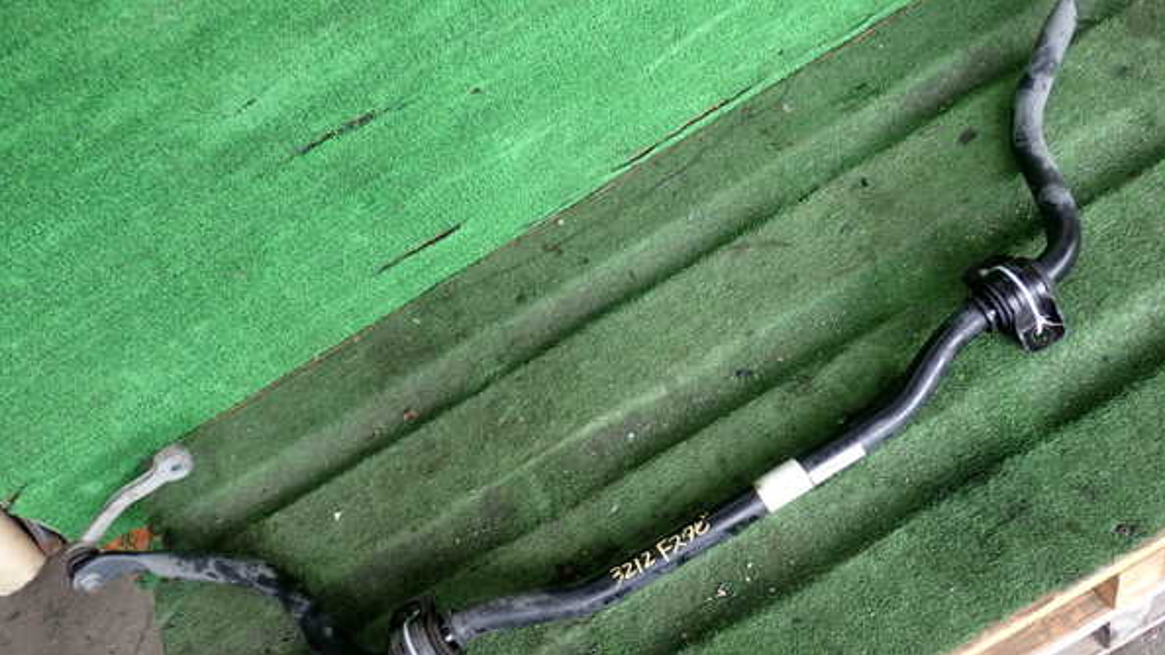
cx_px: 584
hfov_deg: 59.5
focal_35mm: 33
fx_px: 1019
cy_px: 316
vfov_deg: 35.6
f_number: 2.3
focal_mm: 5.4
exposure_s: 1/125
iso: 200
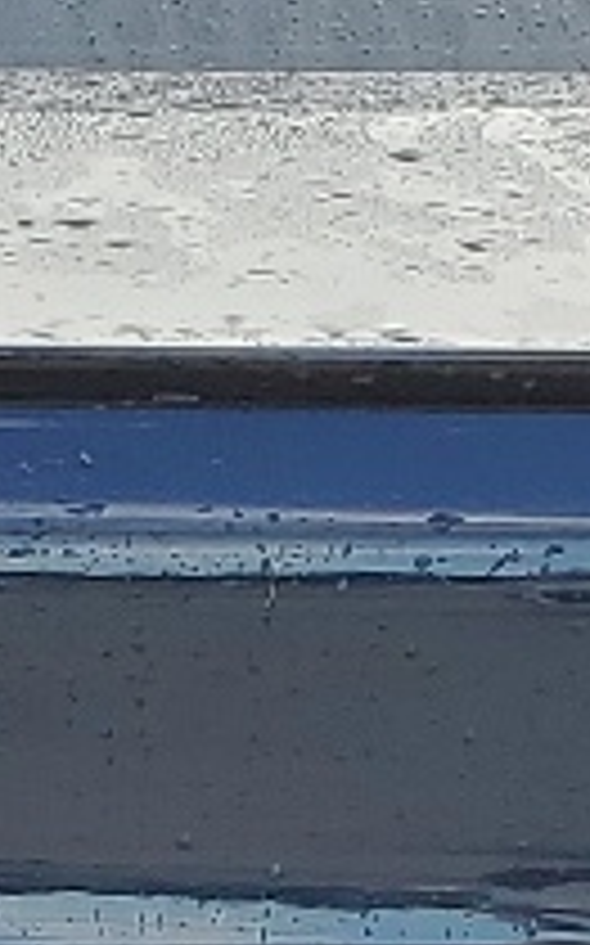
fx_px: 5410
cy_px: 1274
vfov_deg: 9.8
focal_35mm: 210
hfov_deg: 6.2
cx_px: -333
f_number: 1.5
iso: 50
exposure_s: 1/500
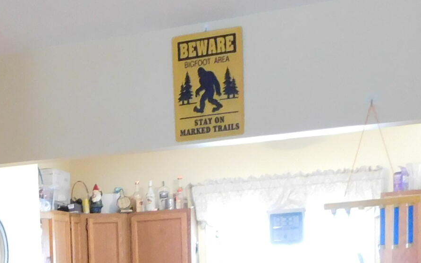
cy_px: 436
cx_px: -32
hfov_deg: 23.8
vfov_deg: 14.4
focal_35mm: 82
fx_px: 941
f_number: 3
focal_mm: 4
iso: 400
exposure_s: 1/13
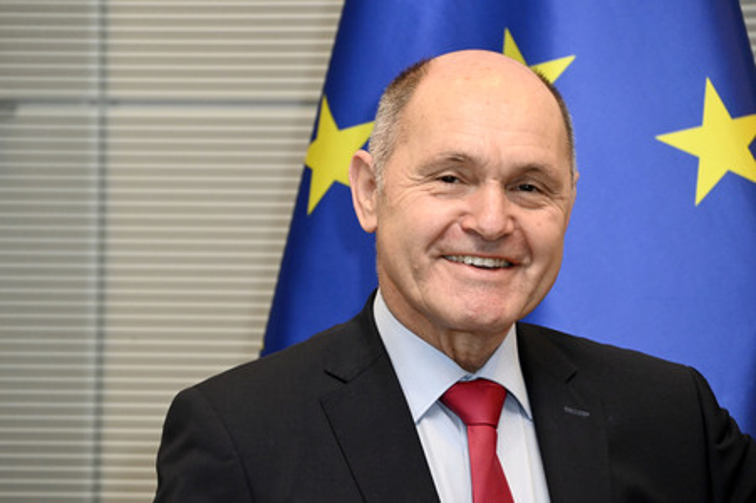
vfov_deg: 6.9
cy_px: 252
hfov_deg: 10.3
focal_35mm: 200
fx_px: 4197
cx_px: 378
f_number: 5.6
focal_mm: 200
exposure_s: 1/250
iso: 6400
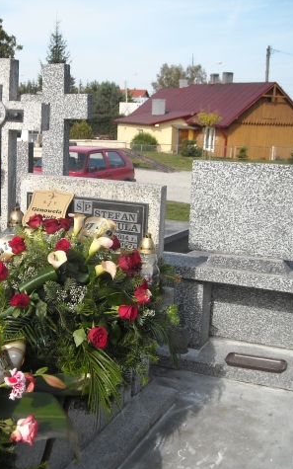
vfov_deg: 40.3
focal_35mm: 50
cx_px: 22
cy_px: 235
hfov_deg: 25.0
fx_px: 639
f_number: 5.6
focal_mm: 5.7
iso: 64
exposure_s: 1/209
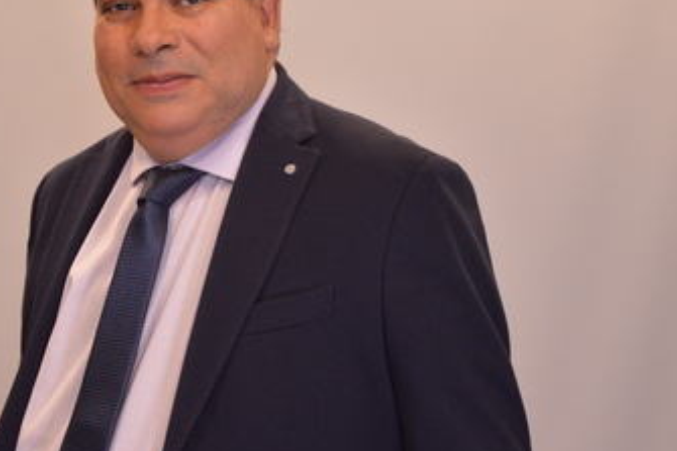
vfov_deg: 15.8
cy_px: 122
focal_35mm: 86
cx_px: 222
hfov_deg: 23.5
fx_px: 1616
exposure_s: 1/125
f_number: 4.2
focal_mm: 32
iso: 900
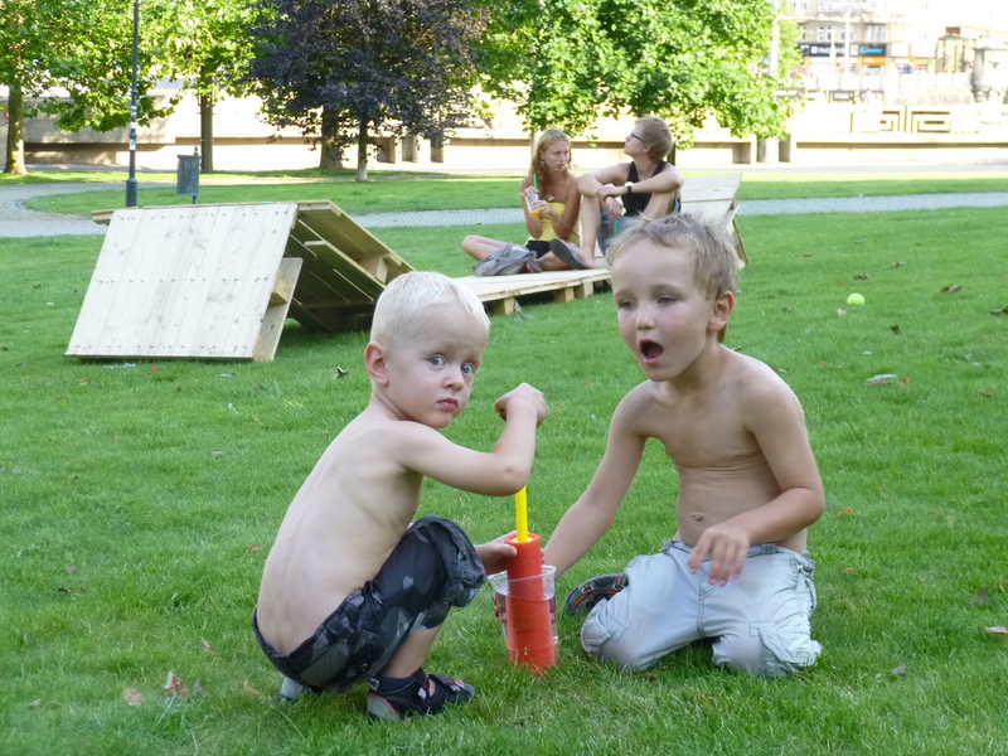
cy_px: 378
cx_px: 504
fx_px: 1747
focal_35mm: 60
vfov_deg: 24.4
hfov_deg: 32.2
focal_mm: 10.7
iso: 160
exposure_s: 1/60
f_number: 4.3
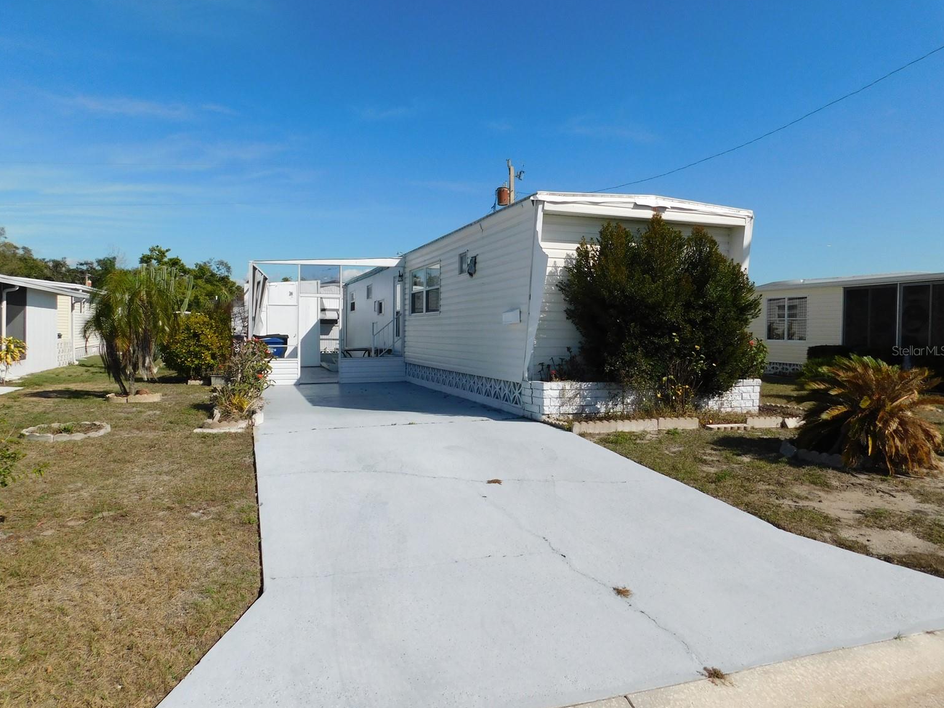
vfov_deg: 56.8
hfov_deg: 71.6
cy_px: 350
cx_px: 458
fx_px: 655
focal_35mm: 24
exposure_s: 1/800
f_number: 6
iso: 125
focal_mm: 4
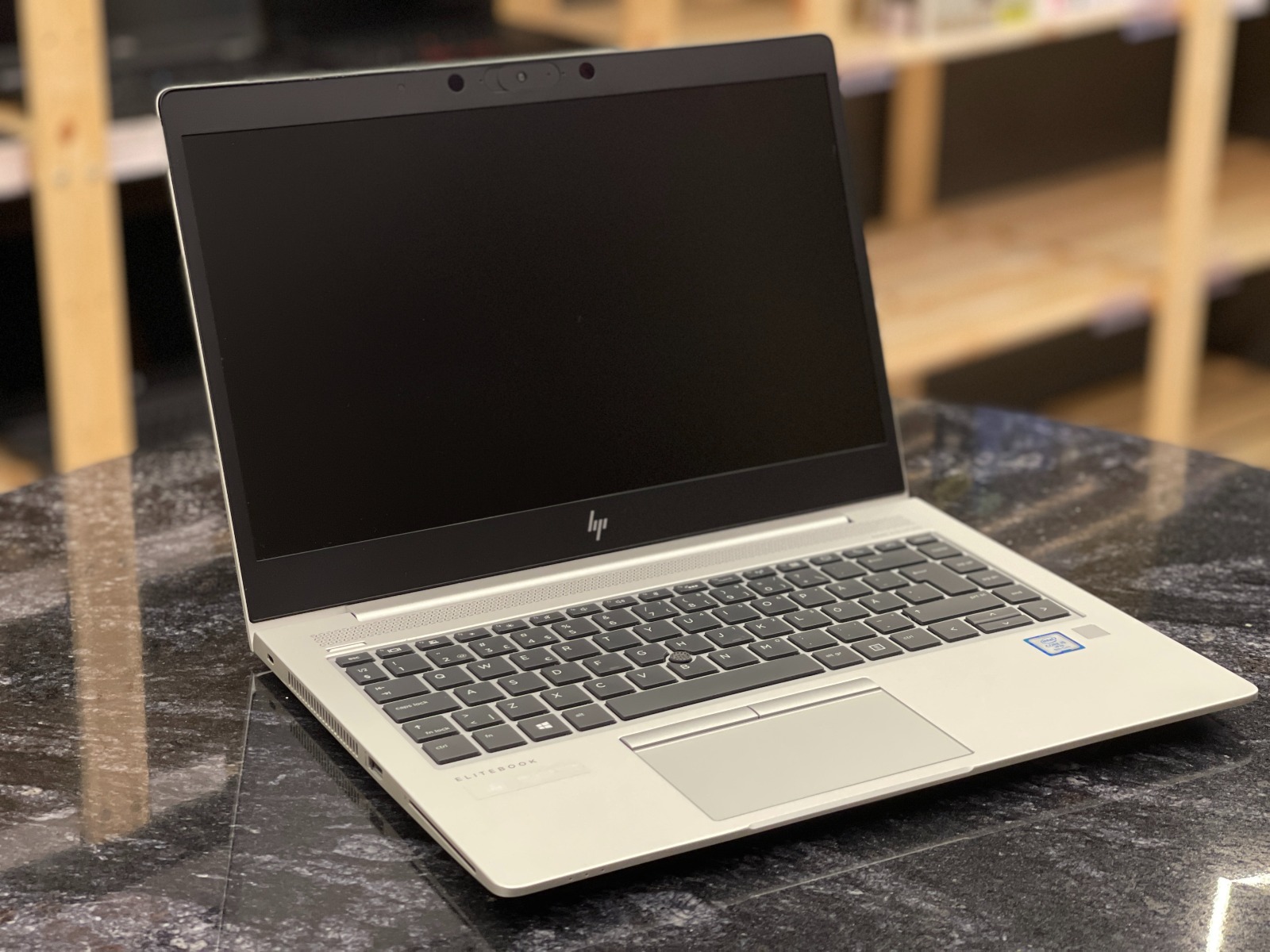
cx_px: 635
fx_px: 2348
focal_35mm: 64
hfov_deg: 30.3
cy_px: 476
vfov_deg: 22.9
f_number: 2.2
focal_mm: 7.5
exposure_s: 1/40
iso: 200
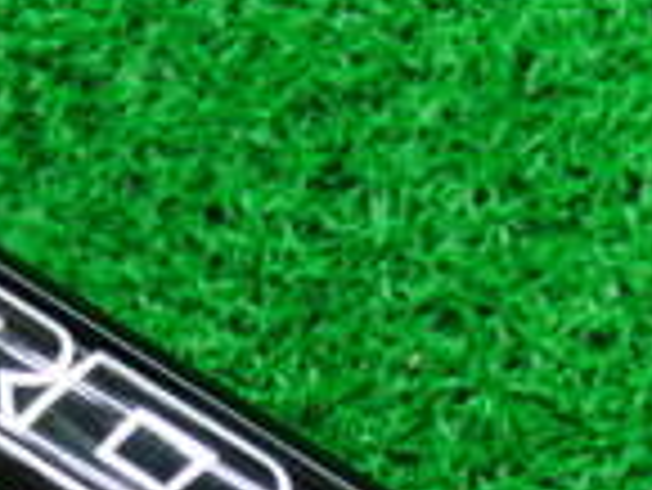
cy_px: 620
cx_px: 270
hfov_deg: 12.1
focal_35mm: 163
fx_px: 3073
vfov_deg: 9.0
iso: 400
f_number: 3.6
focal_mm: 6.42
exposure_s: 1/25
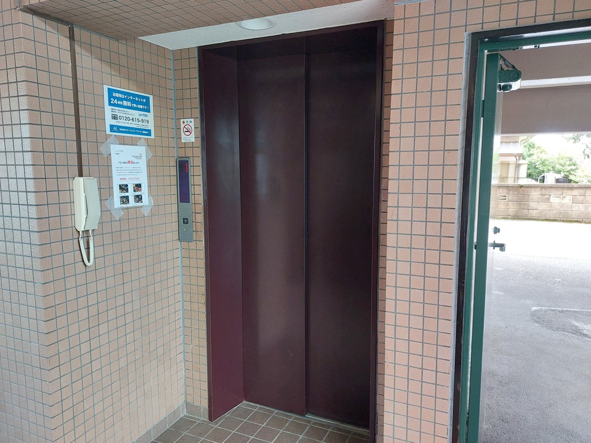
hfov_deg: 71.6
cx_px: 296
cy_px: 222
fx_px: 410
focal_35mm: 24
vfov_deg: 56.8
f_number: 1.8
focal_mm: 5.23
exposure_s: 1/60
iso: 250
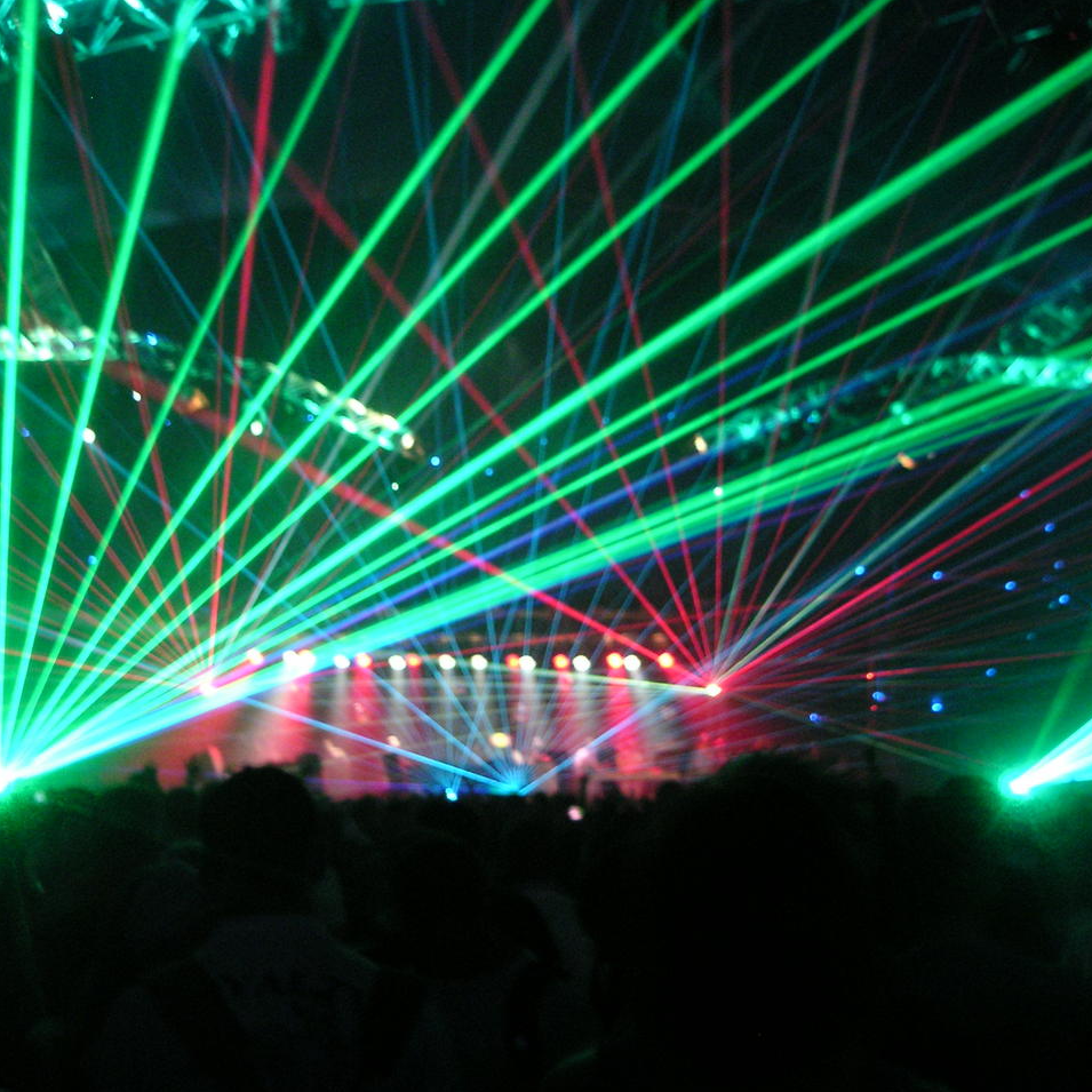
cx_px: 510
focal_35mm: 45
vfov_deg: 37.6
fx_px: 1606
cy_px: 547
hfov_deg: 37.5
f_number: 2.8
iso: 200
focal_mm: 6
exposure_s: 1/4
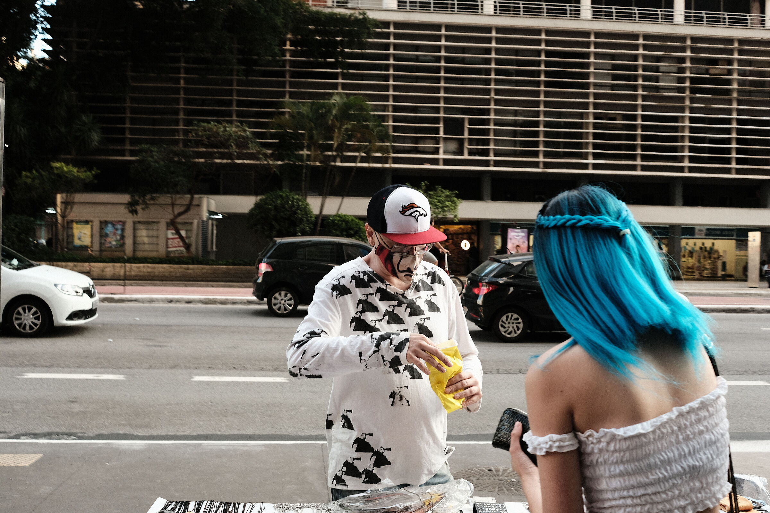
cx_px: 385
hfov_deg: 47.4
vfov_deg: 32.6
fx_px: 877
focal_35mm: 41
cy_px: 256
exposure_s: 1/125
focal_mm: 27
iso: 640
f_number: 5.6
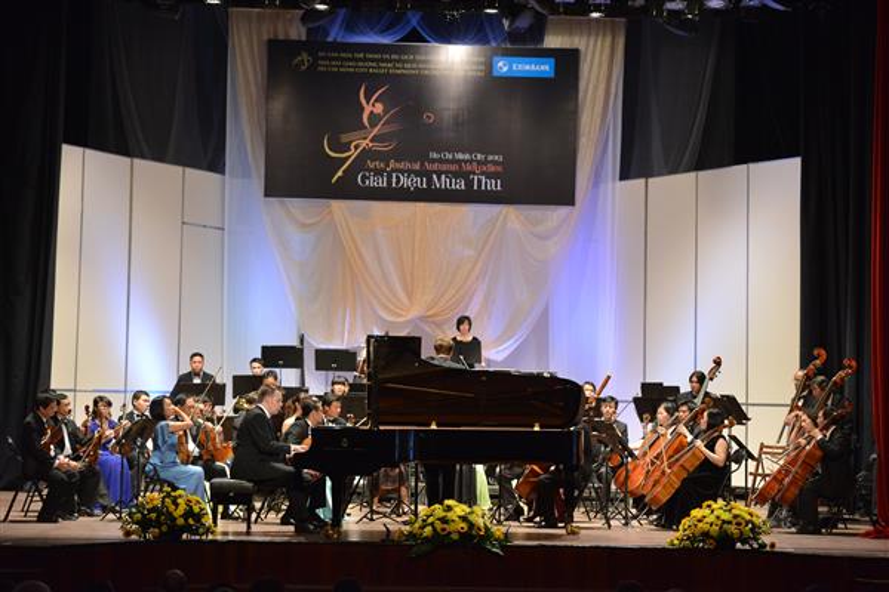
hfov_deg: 21.5
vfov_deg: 14.4
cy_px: 296
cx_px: 444
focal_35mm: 95
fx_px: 2346
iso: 1600
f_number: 3.2
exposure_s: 1/125
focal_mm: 95
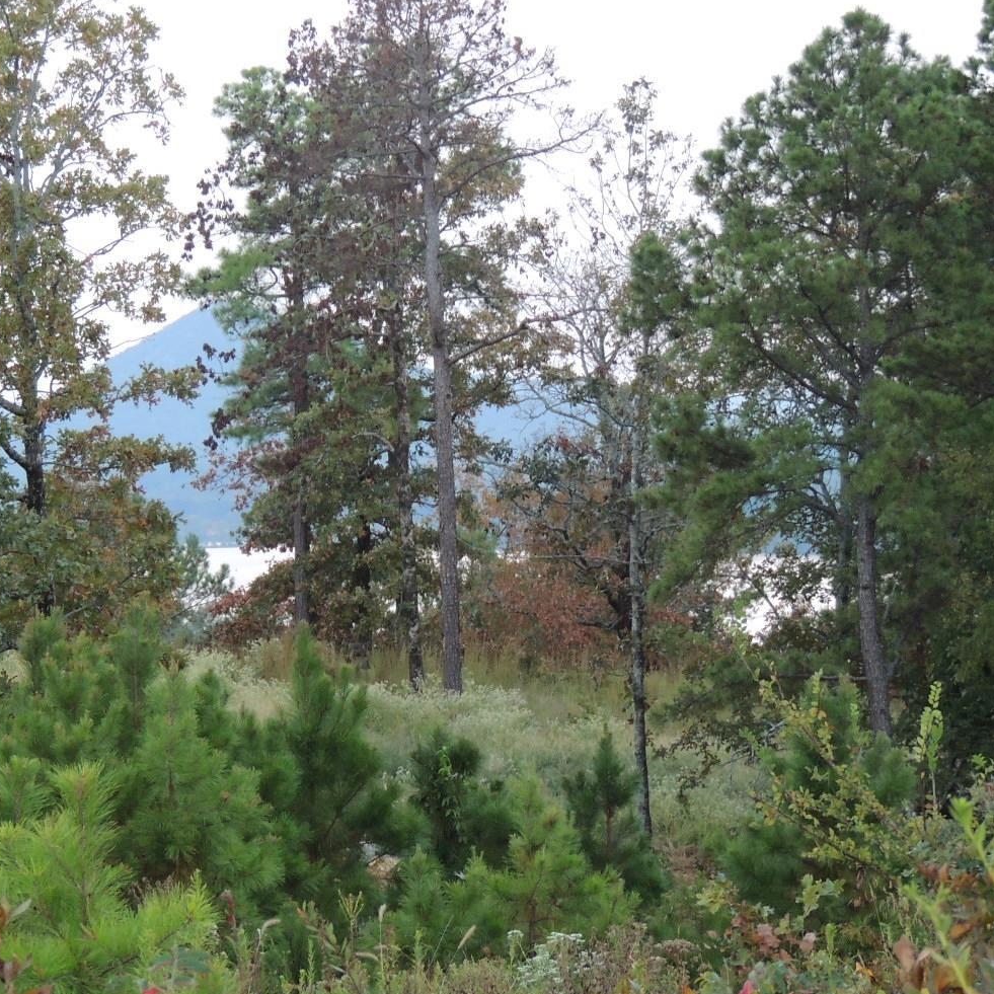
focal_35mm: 209
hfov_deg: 8.4
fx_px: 6790
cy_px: 523
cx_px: 277
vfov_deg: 8.4
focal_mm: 25.8
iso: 400
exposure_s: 1/40
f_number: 4.4
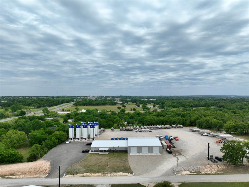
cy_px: 94
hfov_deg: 71.6
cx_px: 124
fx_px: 173
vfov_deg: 56.8
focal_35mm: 24
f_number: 2.8
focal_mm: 12.29
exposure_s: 1/2500
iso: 100
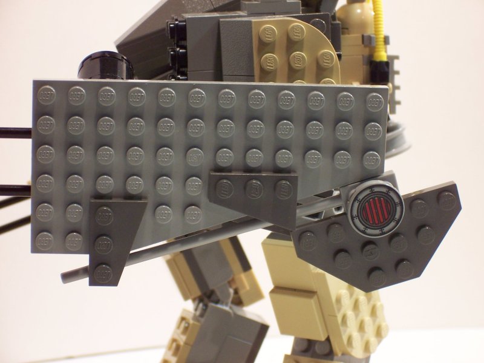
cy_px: 182
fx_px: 1846
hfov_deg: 14.9
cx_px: 242
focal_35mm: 132
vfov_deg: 11.2
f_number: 4.8
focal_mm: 22
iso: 140
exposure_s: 1/10
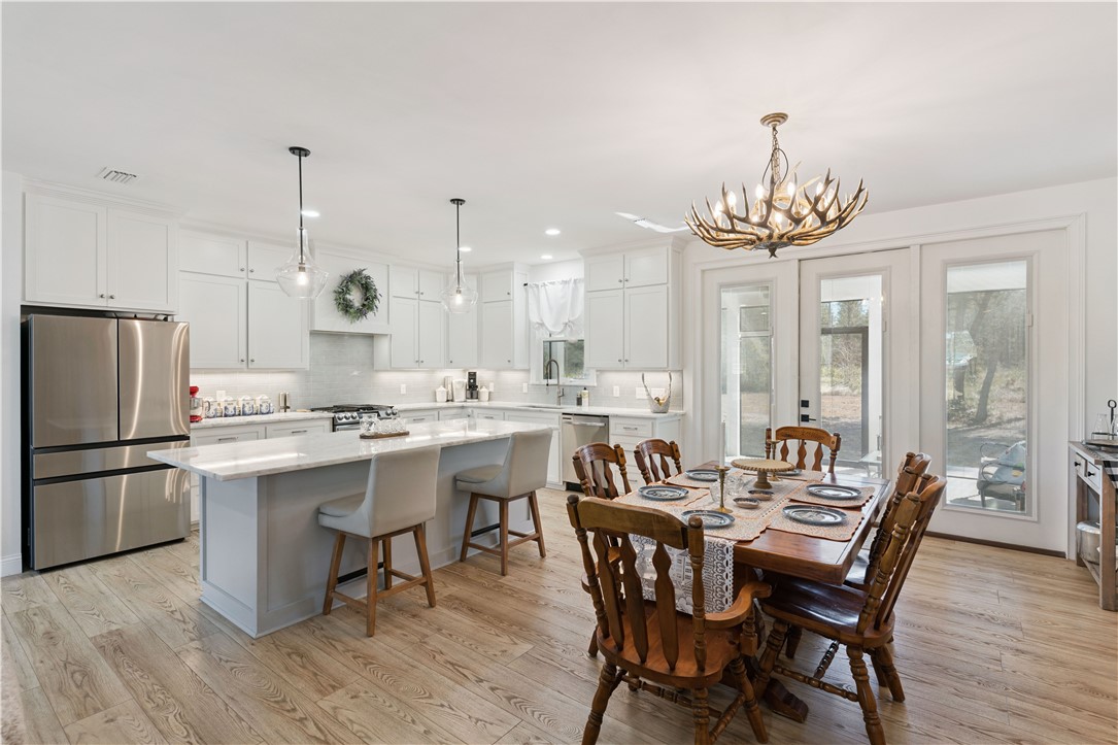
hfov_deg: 93.3
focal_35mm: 17
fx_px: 528
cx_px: 559
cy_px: 372
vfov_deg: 70.4
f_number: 8
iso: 250
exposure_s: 1/50
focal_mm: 17
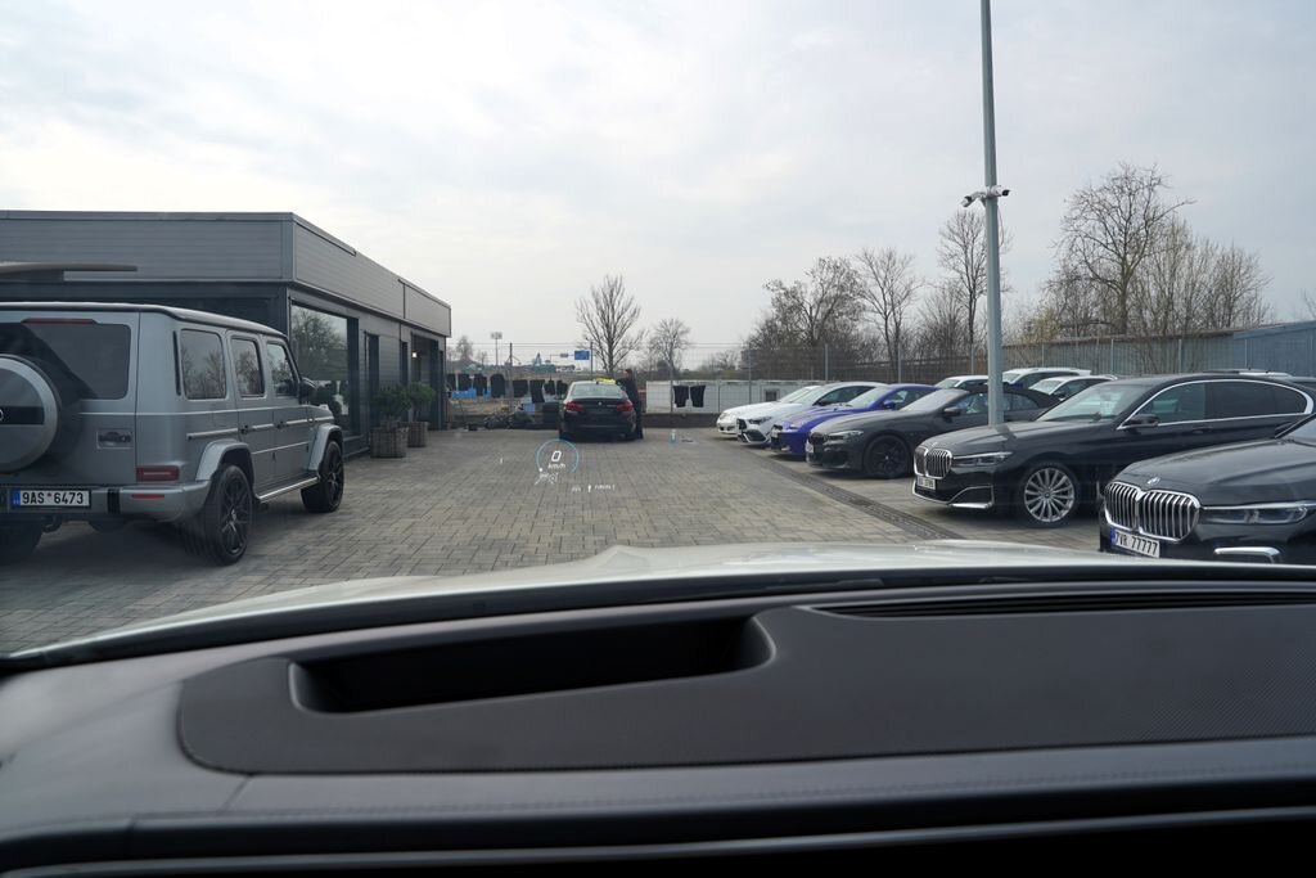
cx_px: 658
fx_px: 877
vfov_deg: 53.1
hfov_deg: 73.7
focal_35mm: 24
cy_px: 439
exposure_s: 1/320
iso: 100
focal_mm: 24
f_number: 8
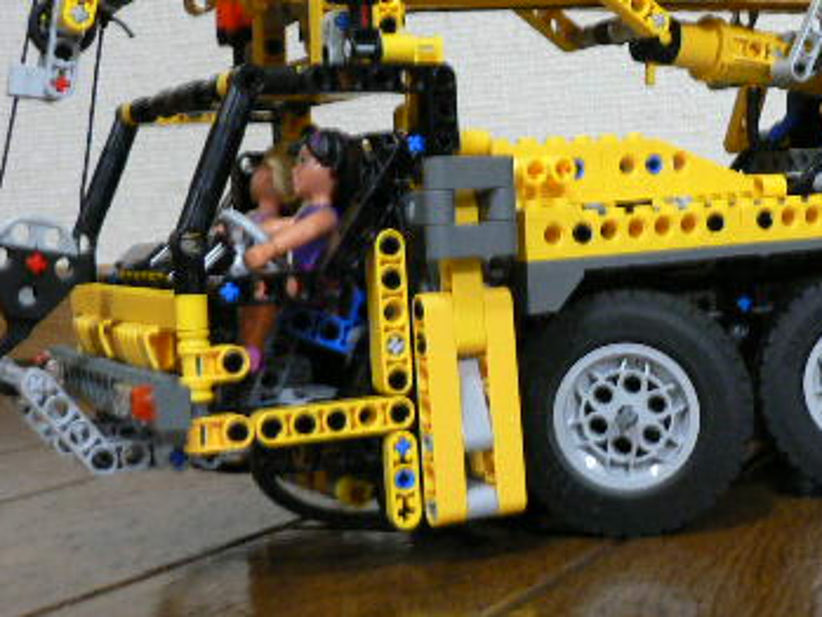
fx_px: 1568
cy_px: 170
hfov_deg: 28.5
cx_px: 697
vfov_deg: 22.1
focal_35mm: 66
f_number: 2.8
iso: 200
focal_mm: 6
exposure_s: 1/4
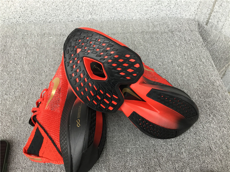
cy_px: 86
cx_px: 115
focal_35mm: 31
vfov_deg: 45.4
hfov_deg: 58.4
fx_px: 206
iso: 25
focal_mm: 3.3
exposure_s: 1/33
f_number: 2.4
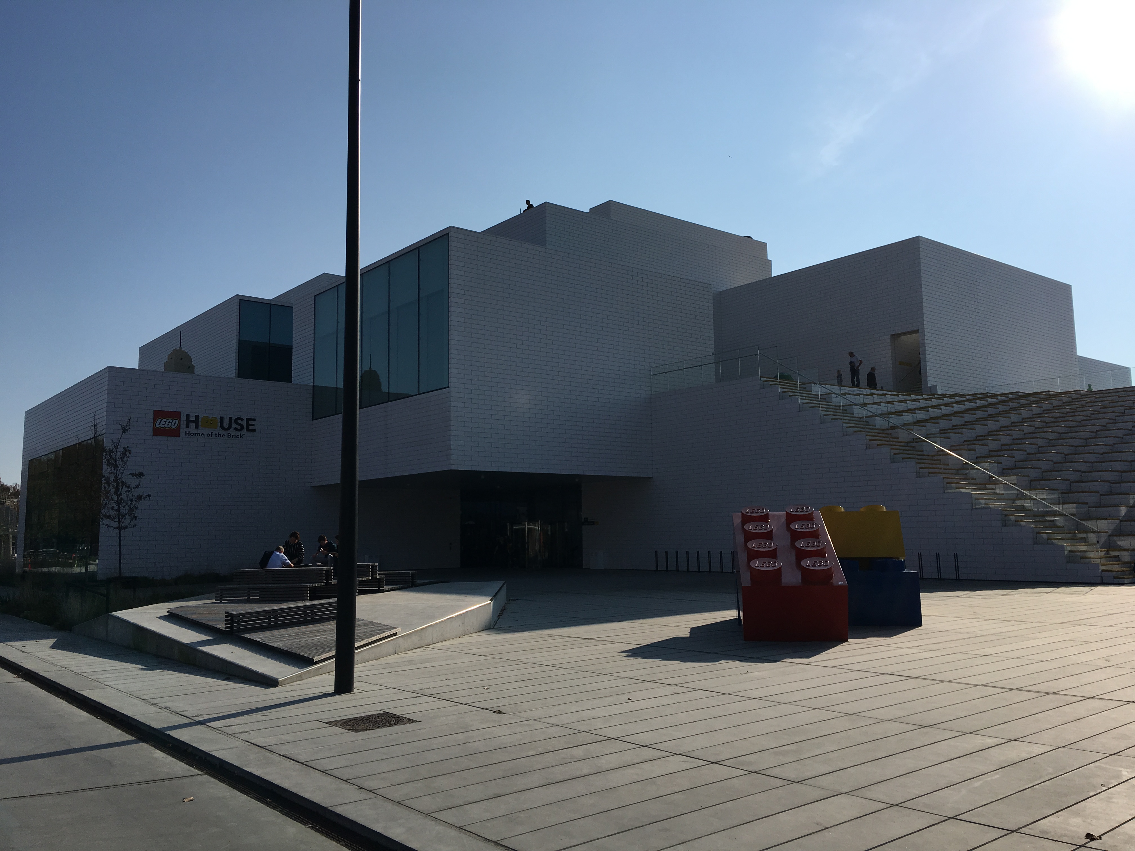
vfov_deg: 48.2
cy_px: 426
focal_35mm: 29
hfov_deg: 61.7
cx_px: 568
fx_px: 951
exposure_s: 1/3846
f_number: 2.2
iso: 25
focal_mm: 4.15
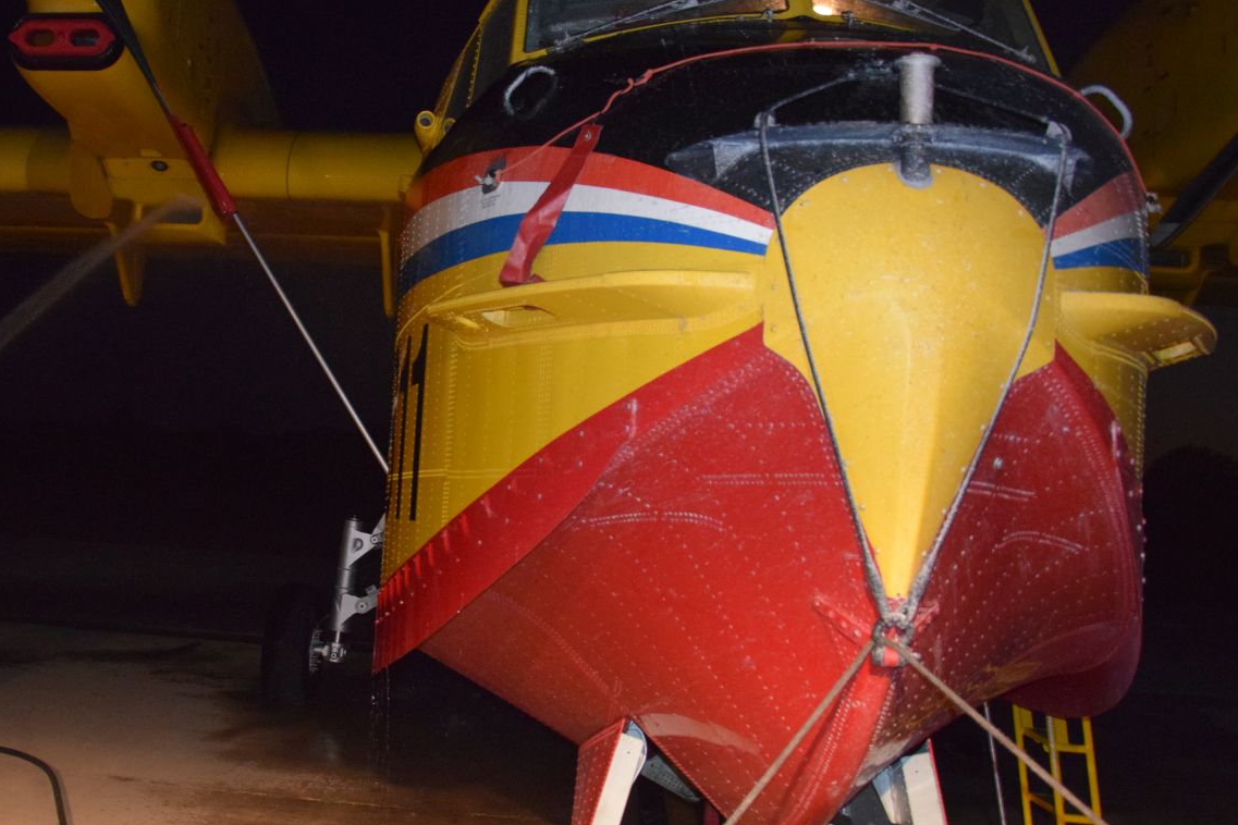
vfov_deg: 35.1
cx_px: 379
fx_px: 1307
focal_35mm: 38
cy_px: 425
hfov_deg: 49.5
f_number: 3.5
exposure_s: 1/60
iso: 3200
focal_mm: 18
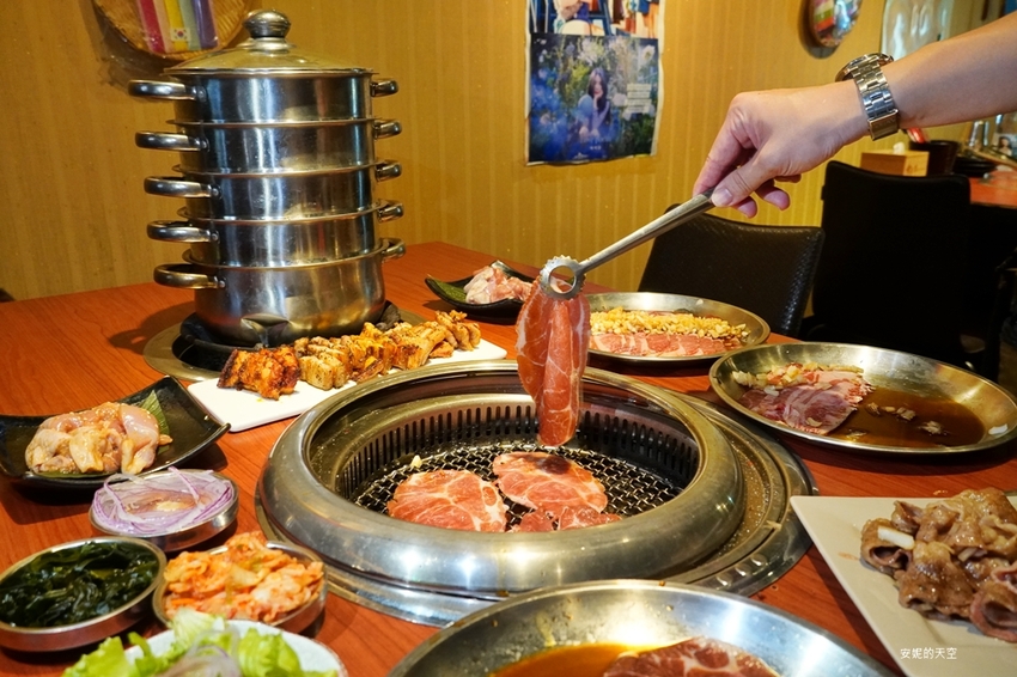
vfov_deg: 43.6
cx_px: 508
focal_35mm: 30
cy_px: 338
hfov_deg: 61.9
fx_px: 847
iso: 3200
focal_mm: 20
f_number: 4.5
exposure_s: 1/40
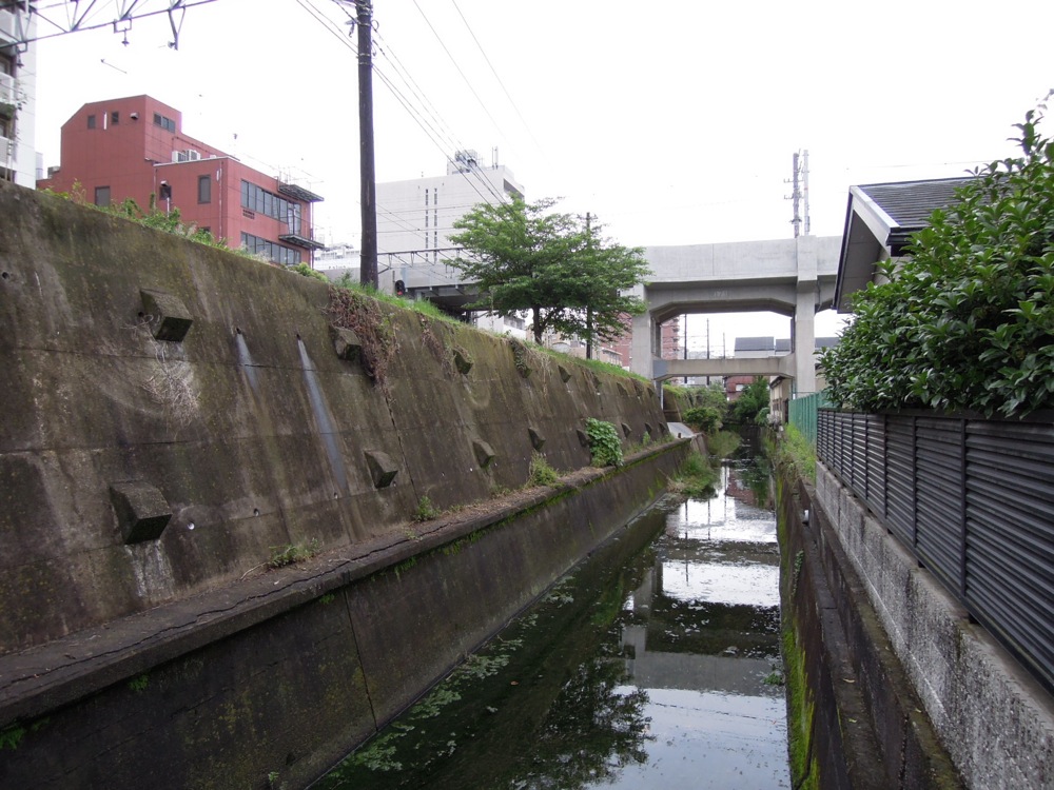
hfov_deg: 71.6
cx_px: 527
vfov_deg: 56.8
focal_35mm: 24
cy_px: 395
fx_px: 731
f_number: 2.8
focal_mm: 4.3
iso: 200
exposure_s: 1/30
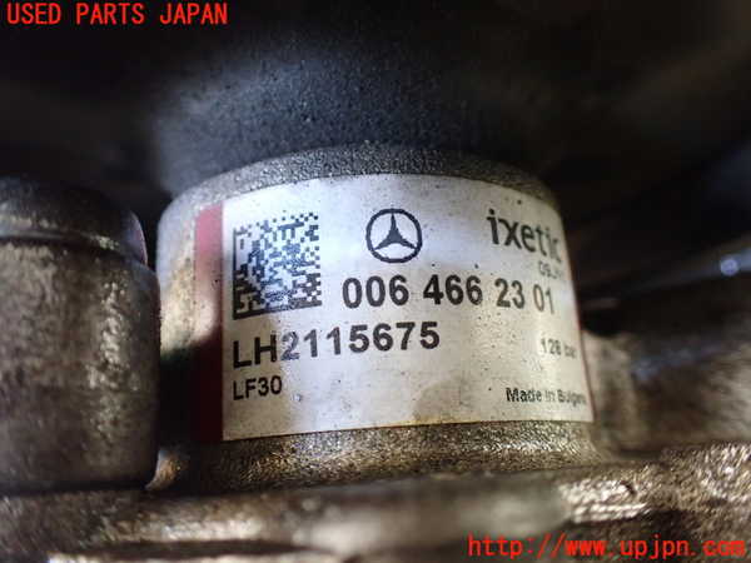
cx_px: 376
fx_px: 651
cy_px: 282
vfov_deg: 46.8
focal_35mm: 30
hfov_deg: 60.0
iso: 800
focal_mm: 5.4
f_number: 2.3
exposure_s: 1/60
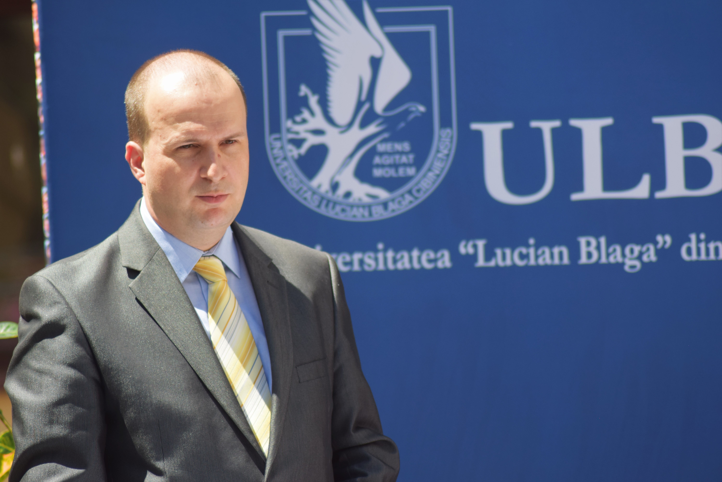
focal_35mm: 270
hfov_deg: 7.6
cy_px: 241
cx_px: 361
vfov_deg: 5.1
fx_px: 5415
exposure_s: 1/1250
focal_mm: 180
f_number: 4.5
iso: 400
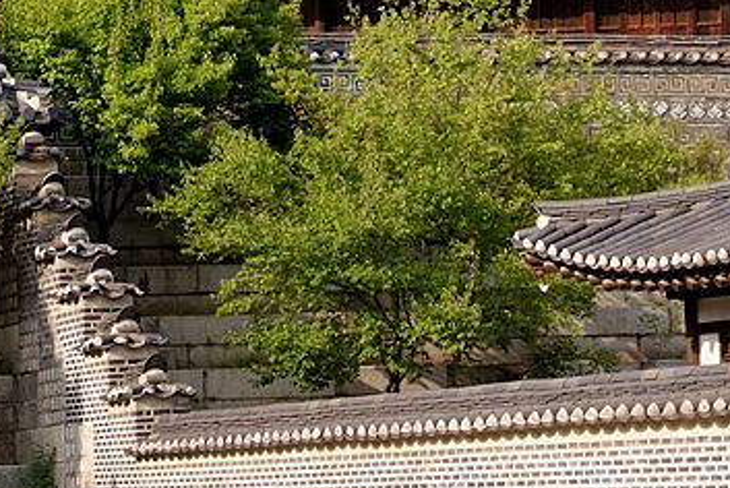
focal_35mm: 176
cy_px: 19
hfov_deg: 11.7
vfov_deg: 7.8
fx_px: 3572
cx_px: 335
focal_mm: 36
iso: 125
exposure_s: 1/200
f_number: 5.6
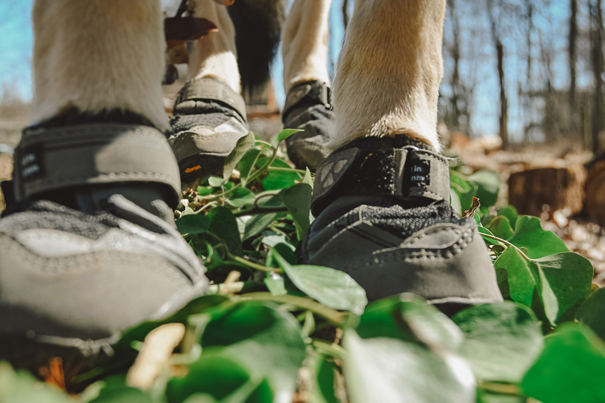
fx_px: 908
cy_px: 213
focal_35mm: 54
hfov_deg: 36.8
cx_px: 263
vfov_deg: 25.1
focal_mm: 28
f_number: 6.3
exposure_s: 1/250
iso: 100
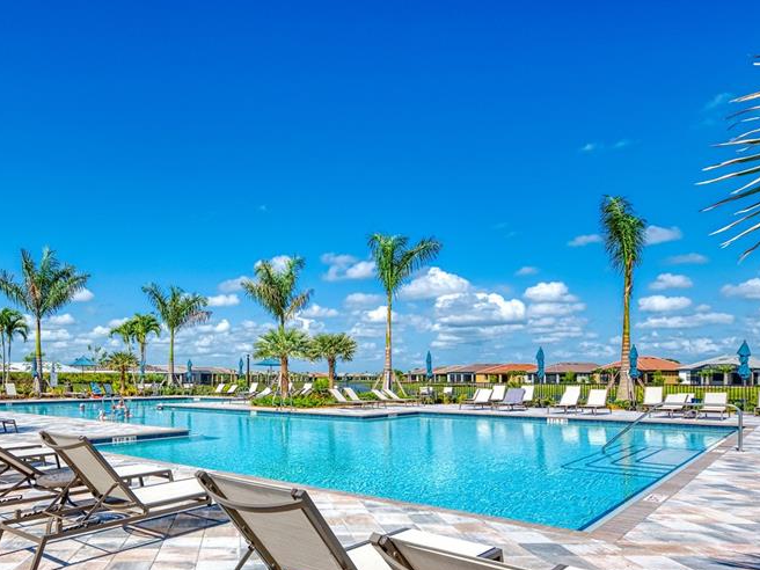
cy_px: 367
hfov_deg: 63.7
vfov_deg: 50.7
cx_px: 254
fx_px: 593
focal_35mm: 27
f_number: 7.1
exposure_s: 1/3200
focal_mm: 18
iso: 250
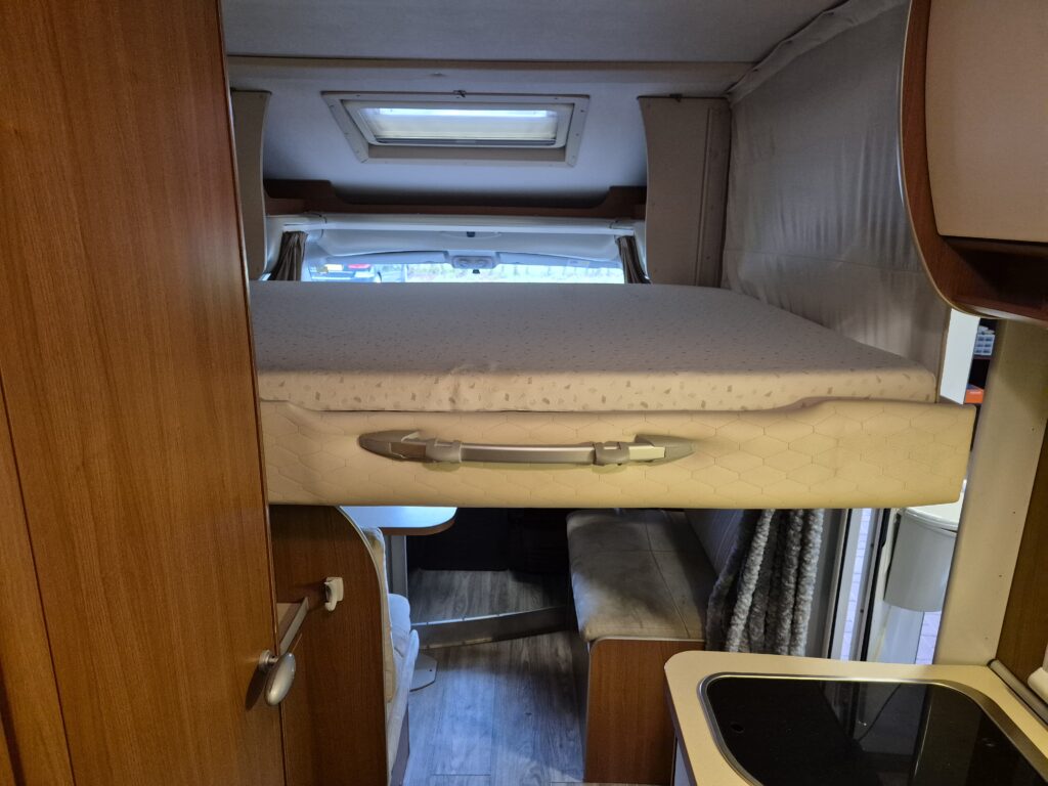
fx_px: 696
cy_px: 393
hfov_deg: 73.9
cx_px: 524
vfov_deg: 58.9
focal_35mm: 23
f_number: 1.8
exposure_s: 1/100
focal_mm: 5.4
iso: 1000
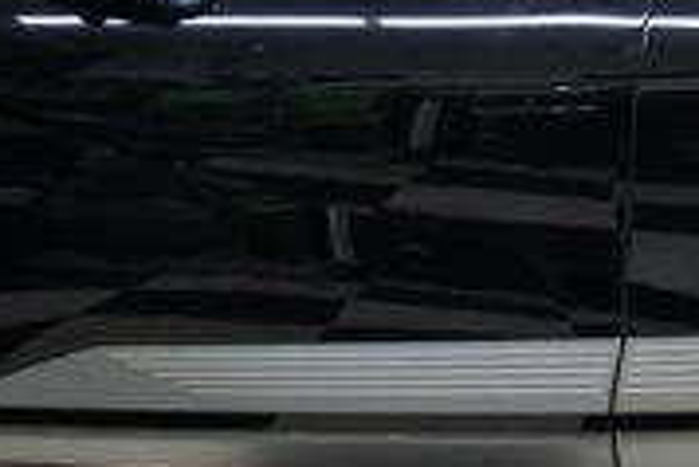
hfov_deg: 20.8
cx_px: 546
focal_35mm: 97
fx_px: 1885
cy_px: -102
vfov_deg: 13.7
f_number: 3.5
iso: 320
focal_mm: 18
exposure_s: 1/30
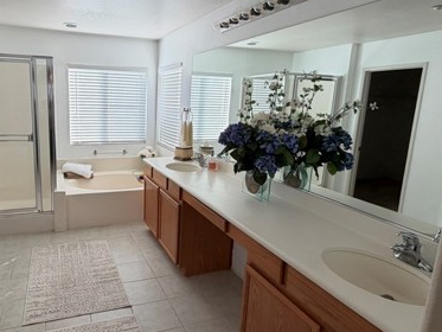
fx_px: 307
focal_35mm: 24
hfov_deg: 69.9
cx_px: 155
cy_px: 154
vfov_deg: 56.8
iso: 100
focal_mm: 2.22
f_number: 2.2
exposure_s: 1/121
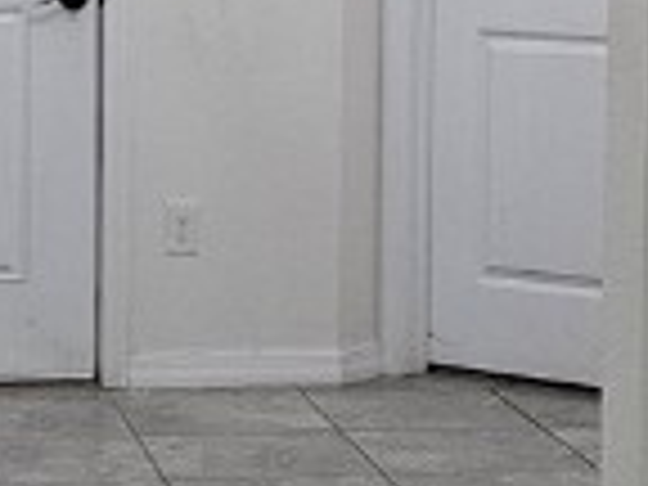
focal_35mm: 164
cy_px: 81
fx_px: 3070
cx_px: 189
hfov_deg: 12.0
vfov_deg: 9.0
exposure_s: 1/120
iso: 250
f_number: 1.8
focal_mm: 5.4
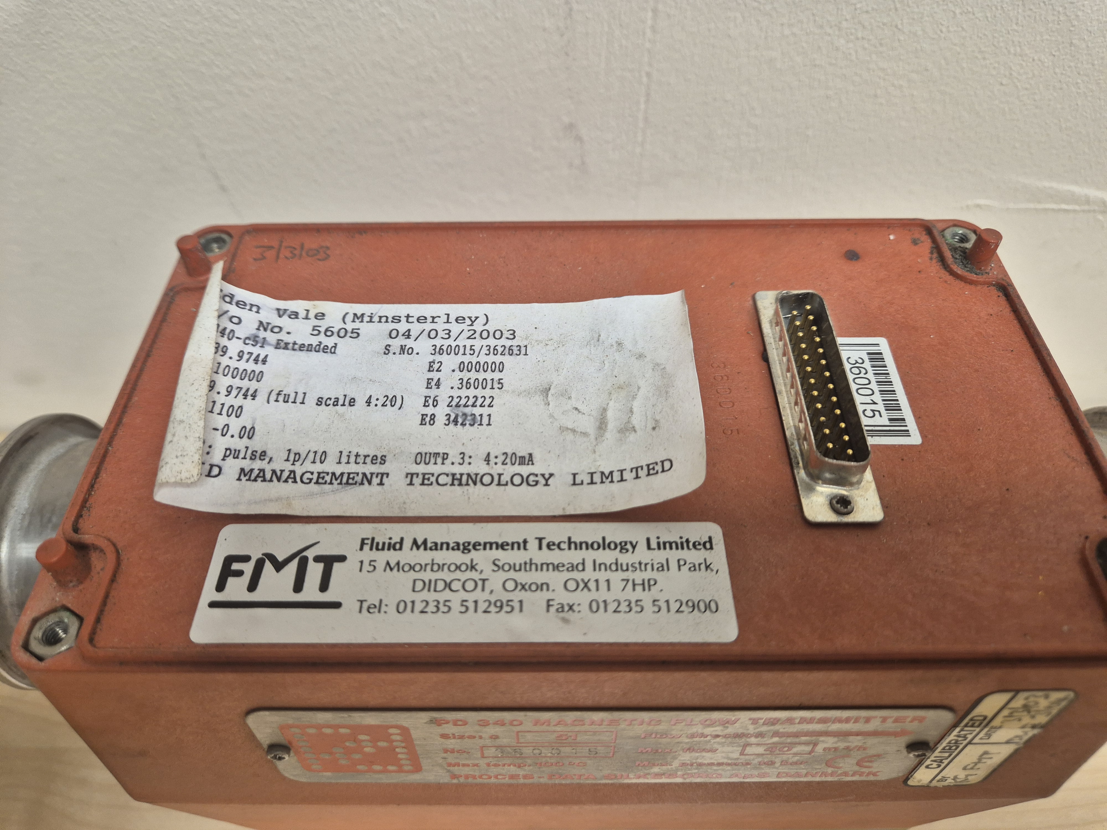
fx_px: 736
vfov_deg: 58.9
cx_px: 554
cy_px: 415
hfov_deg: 73.9
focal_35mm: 23
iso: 160
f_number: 1.8
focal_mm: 5.4
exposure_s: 1/100
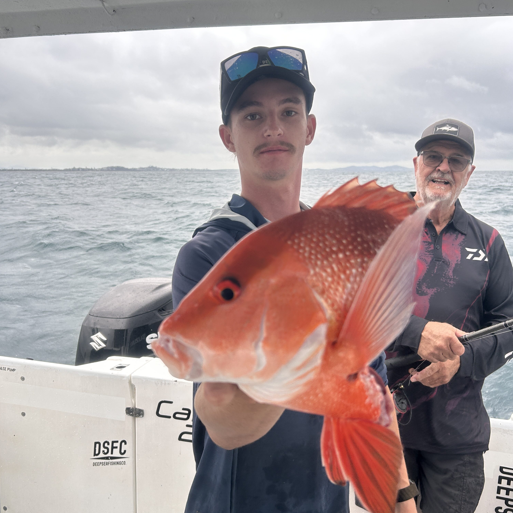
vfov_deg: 52.5
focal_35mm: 31
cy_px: 270
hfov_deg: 52.5
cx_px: 258
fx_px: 520
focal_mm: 5.7
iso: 50
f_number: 1.5
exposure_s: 1/452
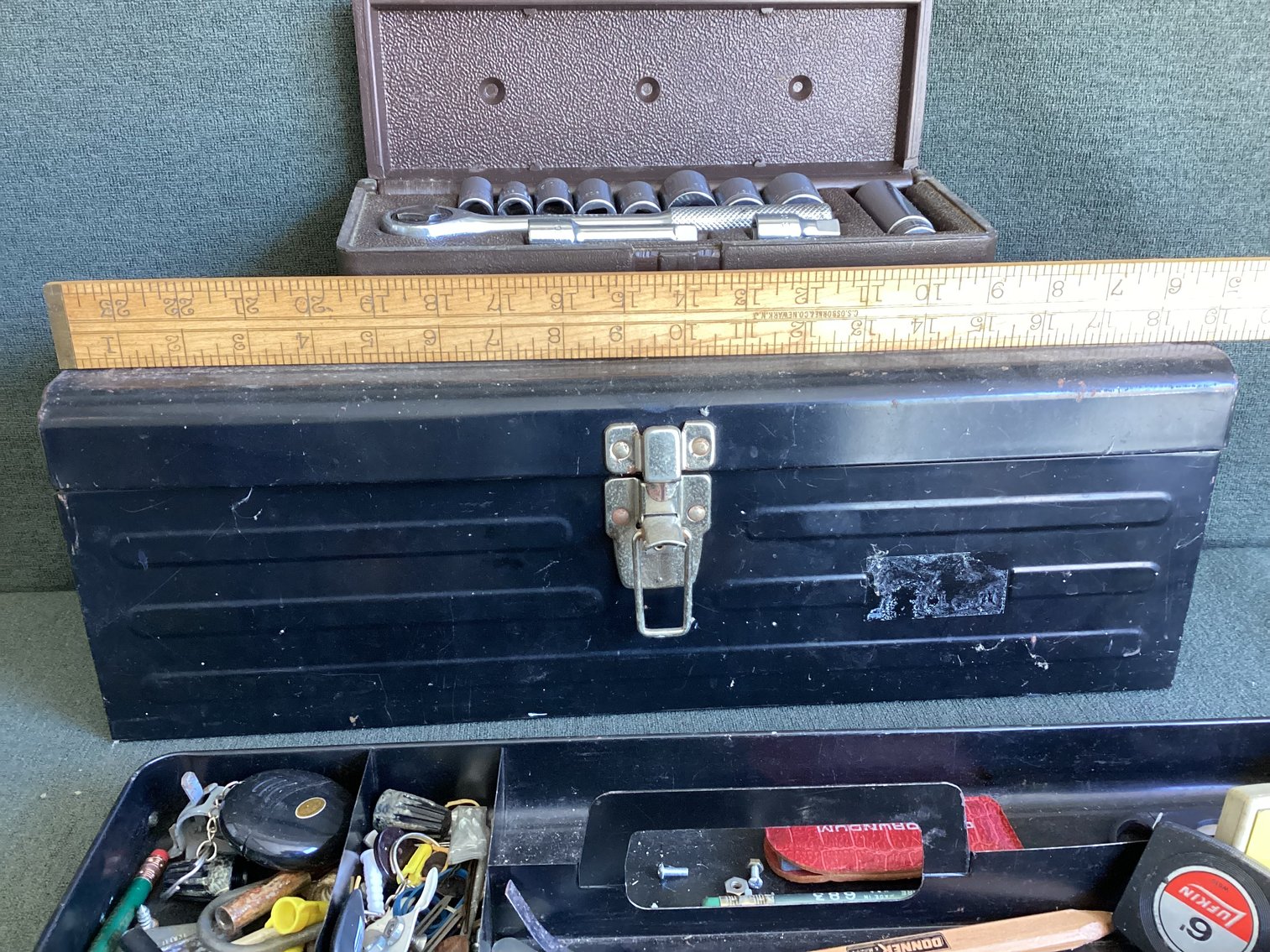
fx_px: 1137
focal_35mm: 31
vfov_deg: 45.4
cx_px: 635
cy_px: 476
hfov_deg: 58.3
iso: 250
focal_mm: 3.3
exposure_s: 1/60
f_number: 2.4
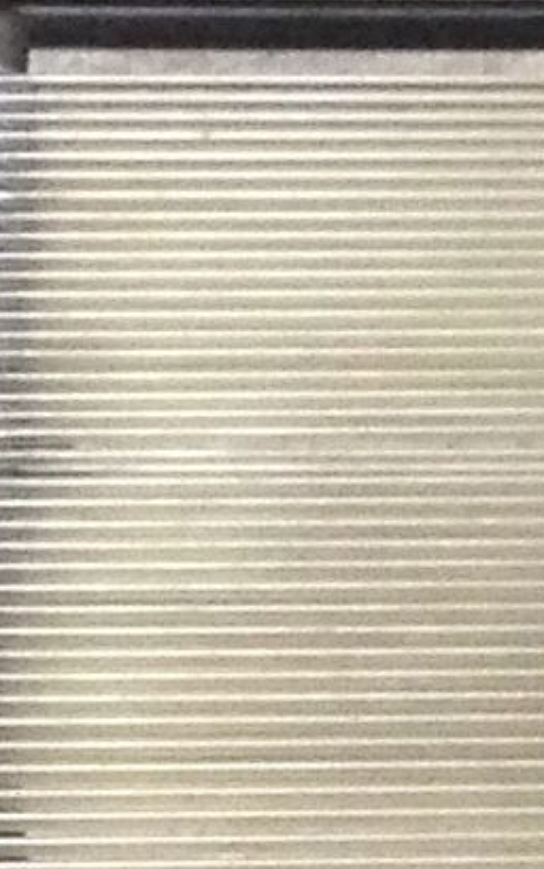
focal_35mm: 279
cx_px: 946
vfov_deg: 7.5
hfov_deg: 4.7
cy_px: 897
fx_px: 6611
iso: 250
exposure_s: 1/20
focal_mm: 4.12
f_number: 2.4
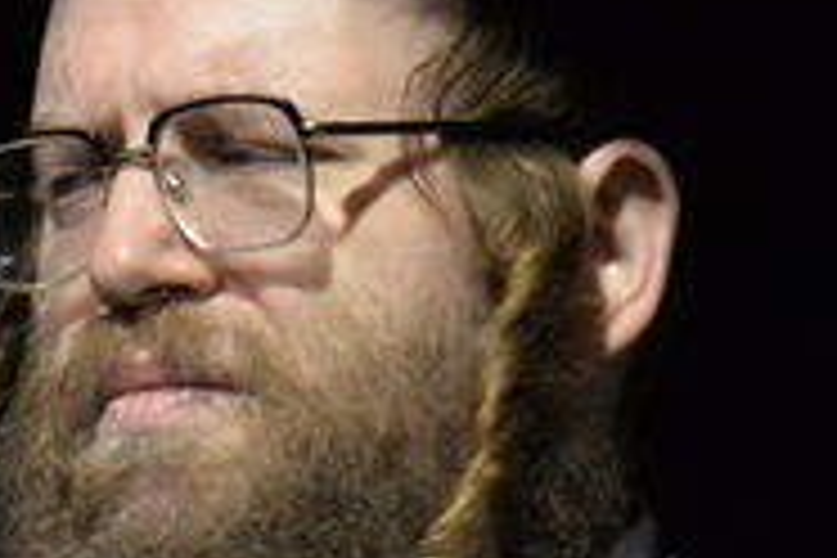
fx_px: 13461
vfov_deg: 2.4
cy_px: 488
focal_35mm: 579
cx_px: -742
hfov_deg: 3.5
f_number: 4
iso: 2000
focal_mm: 105
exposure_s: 1/80
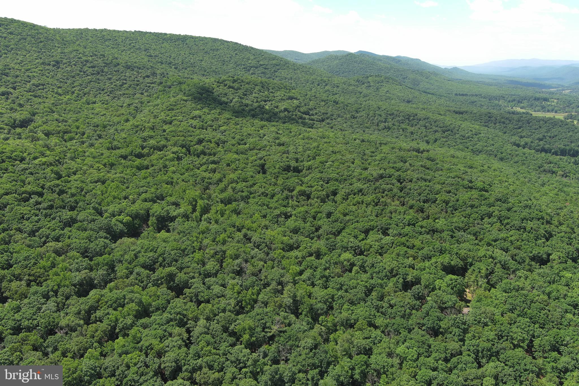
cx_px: 290
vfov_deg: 45.0
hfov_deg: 63.7
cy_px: 193
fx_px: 466
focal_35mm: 29
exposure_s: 1/633
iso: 100
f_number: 2.8
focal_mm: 10.57
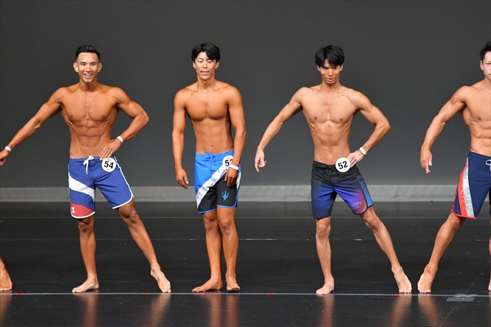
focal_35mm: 300
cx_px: 246
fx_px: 4090
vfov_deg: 4.6
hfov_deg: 6.9
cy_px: 164
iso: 4000
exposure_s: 1/400
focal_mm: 200
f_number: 5.6
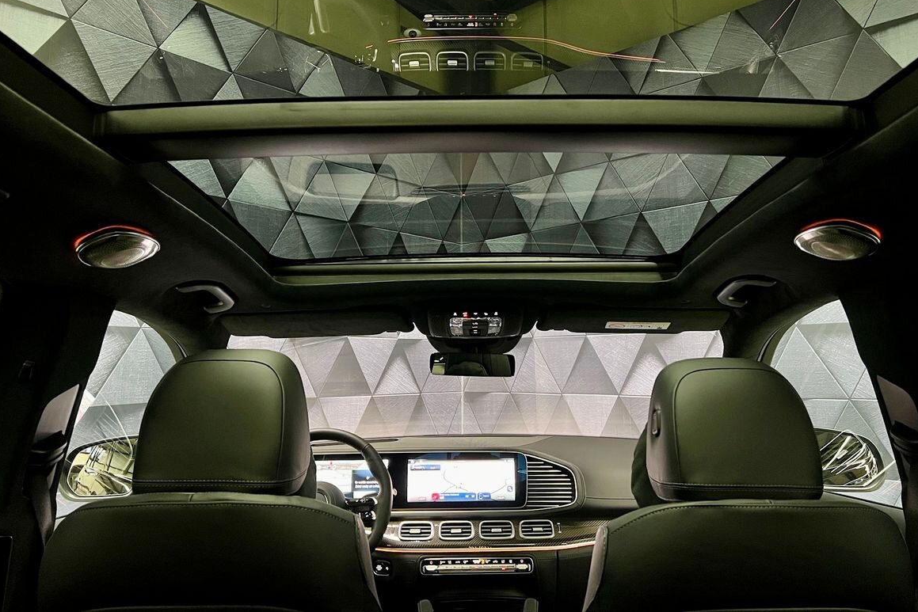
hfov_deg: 65.5
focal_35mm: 28
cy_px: 257
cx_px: 472
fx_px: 714
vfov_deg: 46.2
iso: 640
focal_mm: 5.7
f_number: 1.5
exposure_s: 1/33
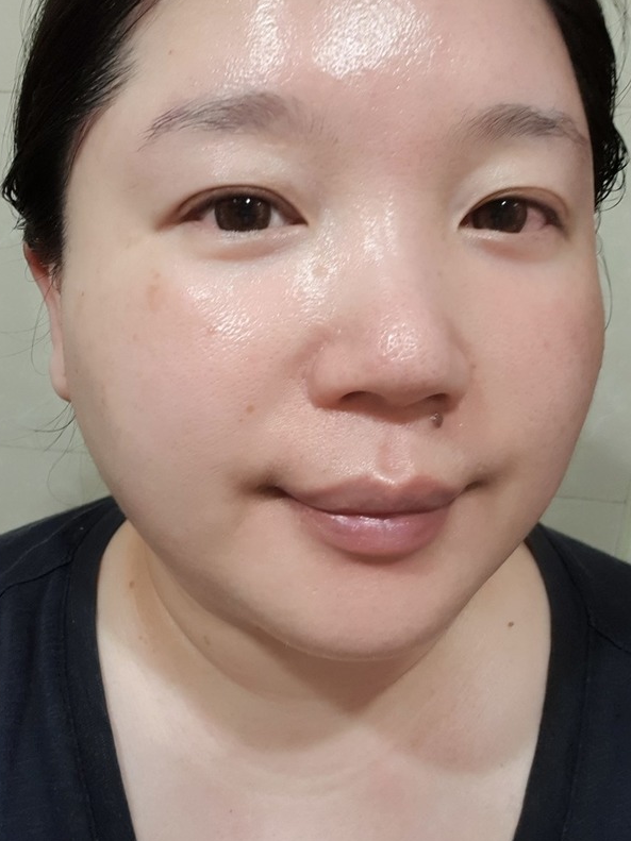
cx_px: 296
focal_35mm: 34
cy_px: 397
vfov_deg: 53.9
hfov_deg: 41.8
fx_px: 827
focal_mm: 2.92
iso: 160
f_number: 1.7
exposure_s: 1/40
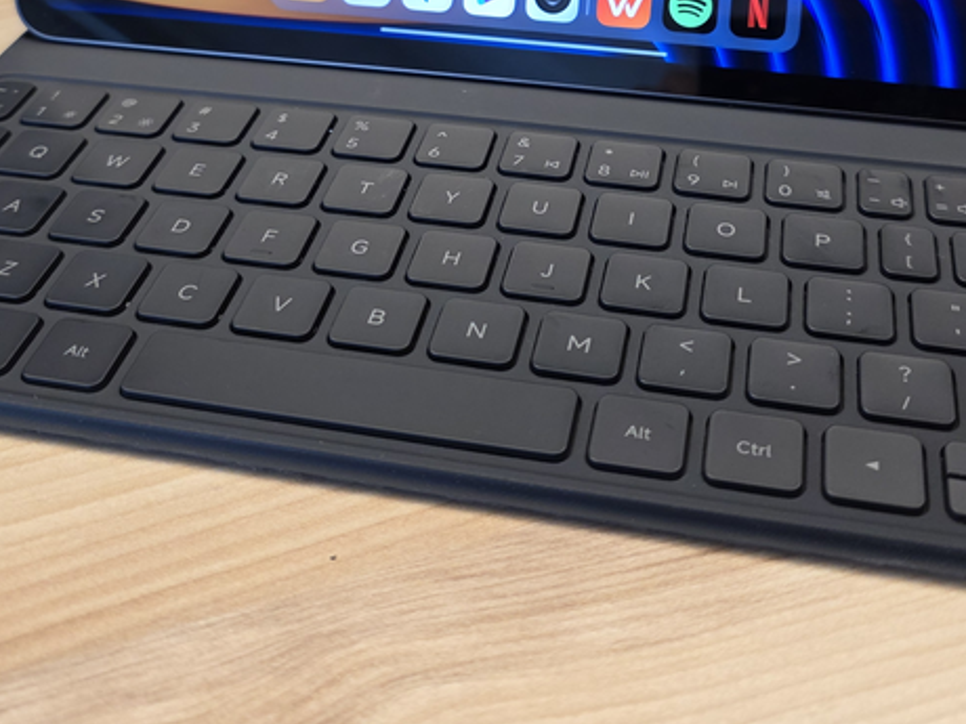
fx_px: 1312
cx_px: 502
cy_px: 1
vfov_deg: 28.9
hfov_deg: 40.4
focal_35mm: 47
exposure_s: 1/100
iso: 250
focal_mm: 6.3
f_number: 1.7
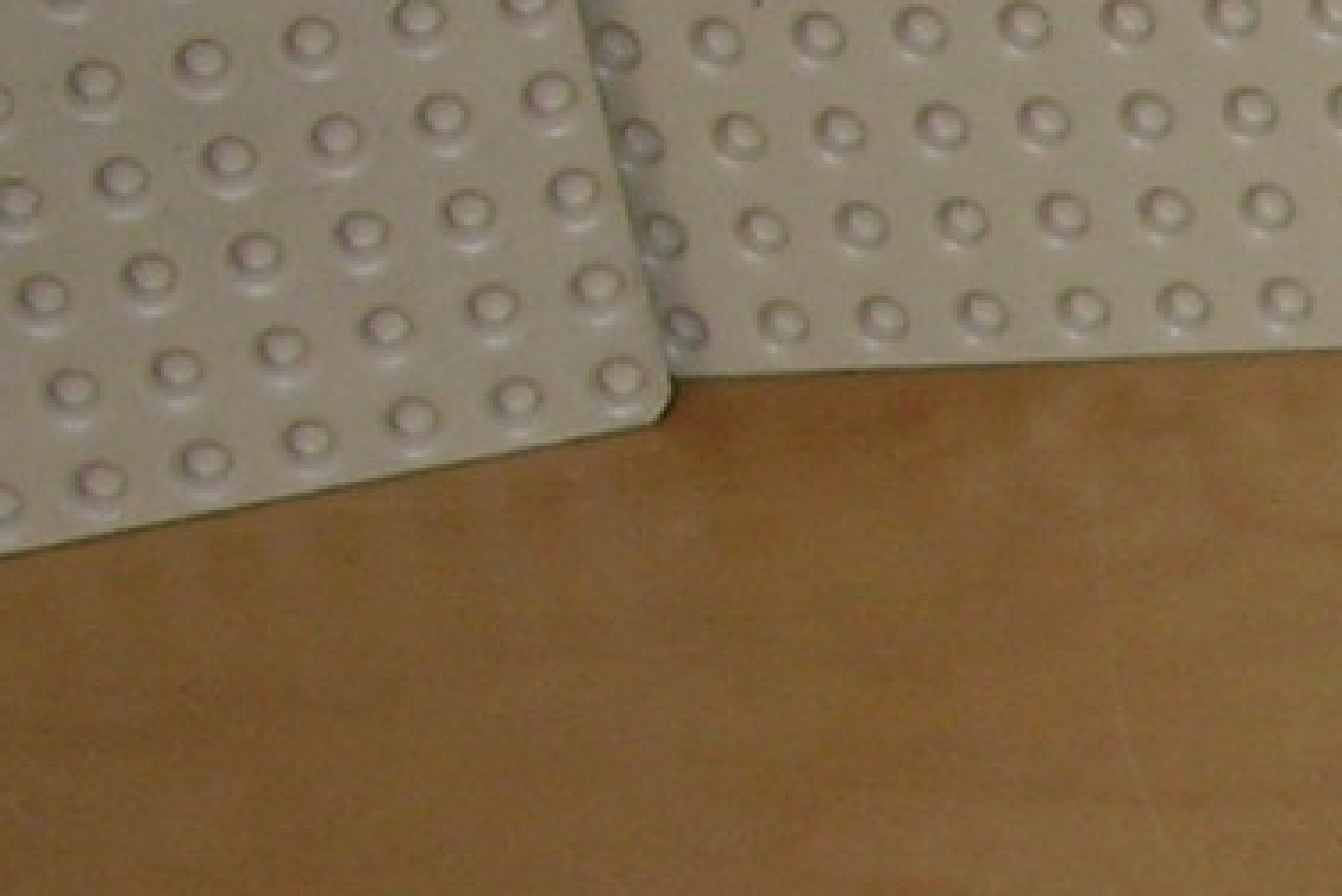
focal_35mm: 168
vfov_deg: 8.0
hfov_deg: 11.1
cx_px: 2698
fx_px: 6265
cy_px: 1396
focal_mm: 5.8
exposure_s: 1/60.1
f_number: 2.8
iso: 50
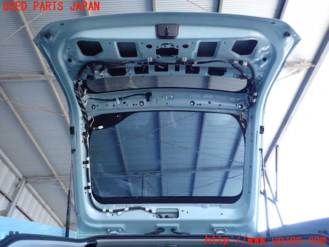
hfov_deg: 69.4
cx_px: 164
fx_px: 238
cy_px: 124
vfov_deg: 54.9
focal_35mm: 25
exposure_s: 1/125
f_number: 2
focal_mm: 4.5
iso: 160
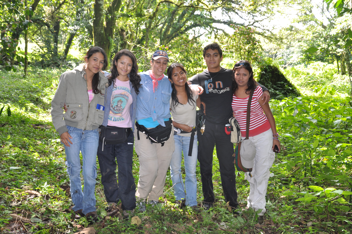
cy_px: 117
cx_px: 176
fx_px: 366
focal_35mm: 38
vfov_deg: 35.4
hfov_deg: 51.3
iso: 200
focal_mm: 25
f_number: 4
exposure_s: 1/50
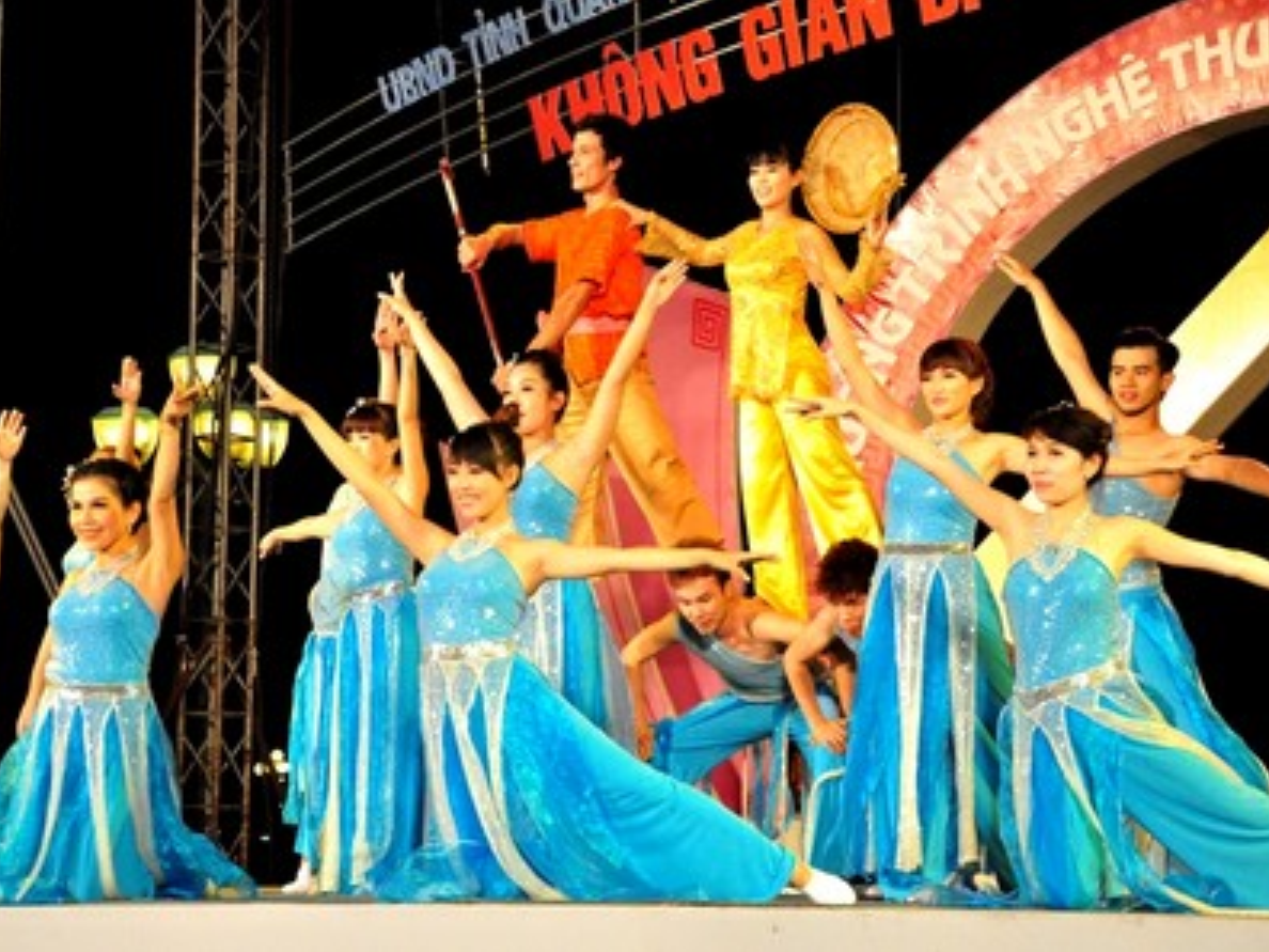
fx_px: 3483
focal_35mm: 95
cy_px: 476
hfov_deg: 20.7
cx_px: 612
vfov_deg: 15.6
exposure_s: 1/320
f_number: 5
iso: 3200
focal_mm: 58
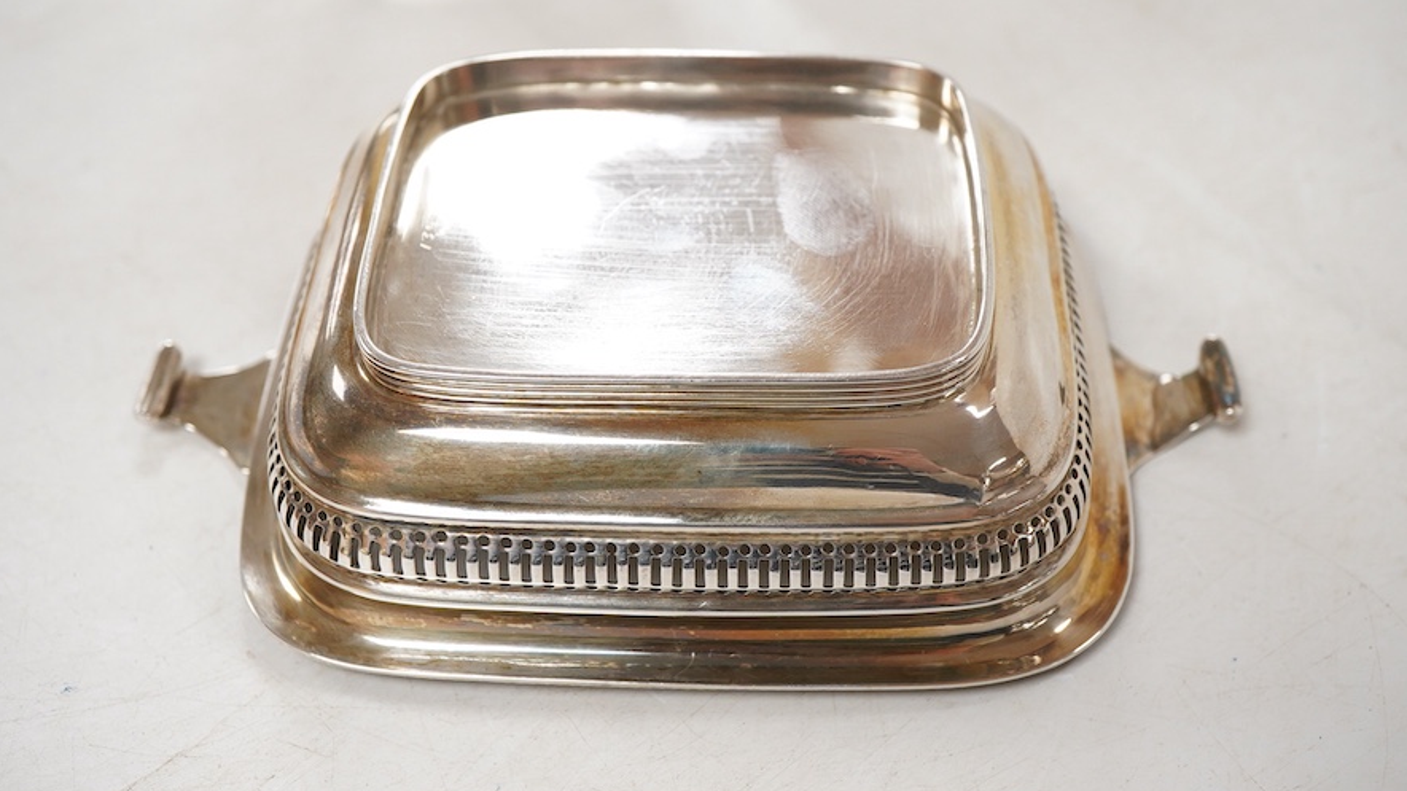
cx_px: 710
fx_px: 1791
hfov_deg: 42.9
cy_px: 369
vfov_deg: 24.9
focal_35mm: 48
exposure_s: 1/125
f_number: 8
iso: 1250
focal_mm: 30
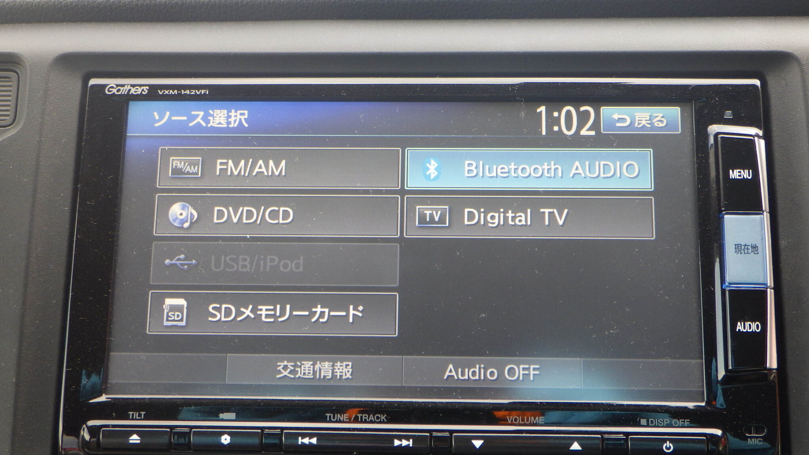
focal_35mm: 46
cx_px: 406
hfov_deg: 44.6
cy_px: 263
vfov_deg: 25.9
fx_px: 987
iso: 200
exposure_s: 1/50
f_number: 4.2
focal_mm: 7.5
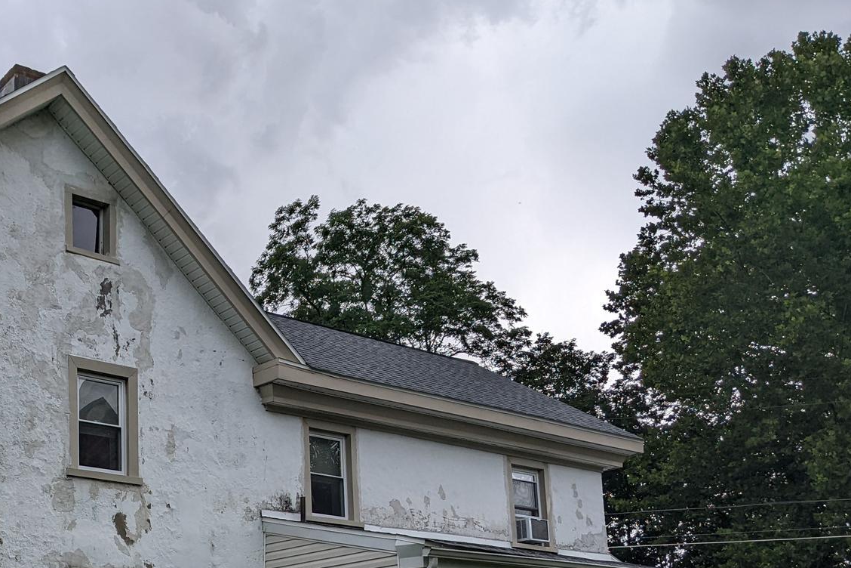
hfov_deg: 37.6
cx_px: 177
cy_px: 538
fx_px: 1205
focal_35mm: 51
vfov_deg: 25.5
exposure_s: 1/468
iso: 57
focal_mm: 4.38
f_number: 1.73
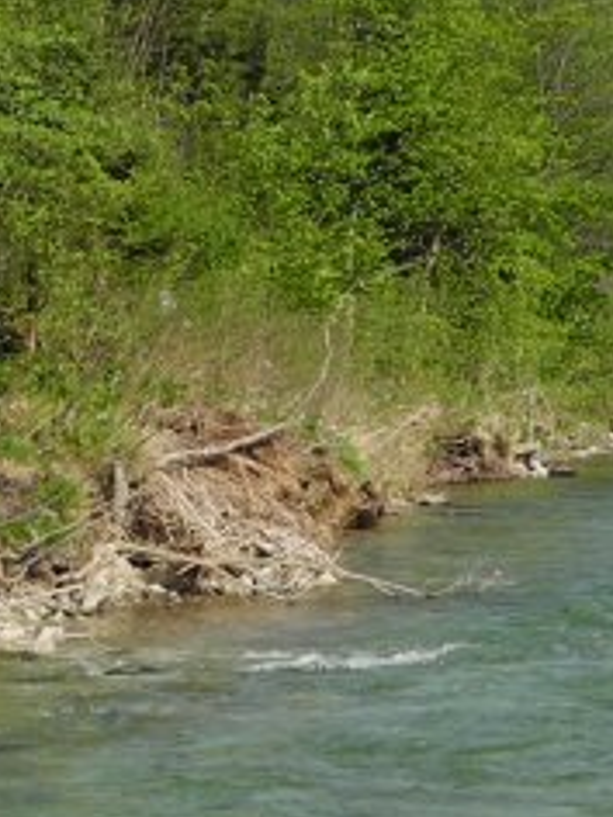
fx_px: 5407
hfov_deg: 6.5
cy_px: 699
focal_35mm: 229
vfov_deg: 8.6
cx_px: 398
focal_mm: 9.7
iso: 100
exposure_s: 1/880
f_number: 3.5
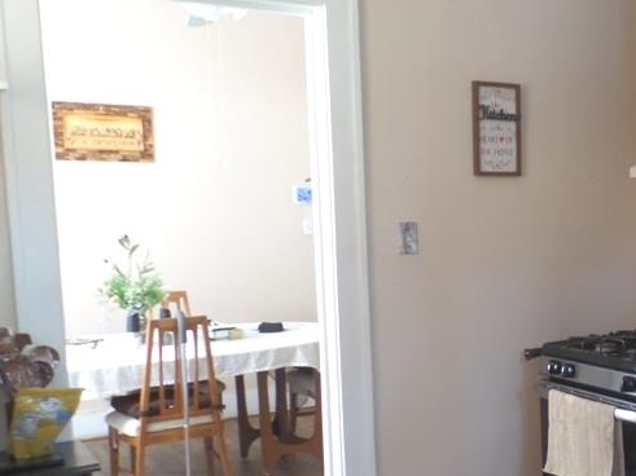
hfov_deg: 36.6
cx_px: 600
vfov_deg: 30.1
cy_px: 298
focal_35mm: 48
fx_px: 882
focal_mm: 4.1
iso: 320
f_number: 2.8
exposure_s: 1/30
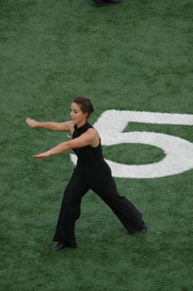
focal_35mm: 600
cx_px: 96
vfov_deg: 3.4
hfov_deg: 2.3
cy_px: 146
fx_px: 4833
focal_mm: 400
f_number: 5.6
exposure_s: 1/320
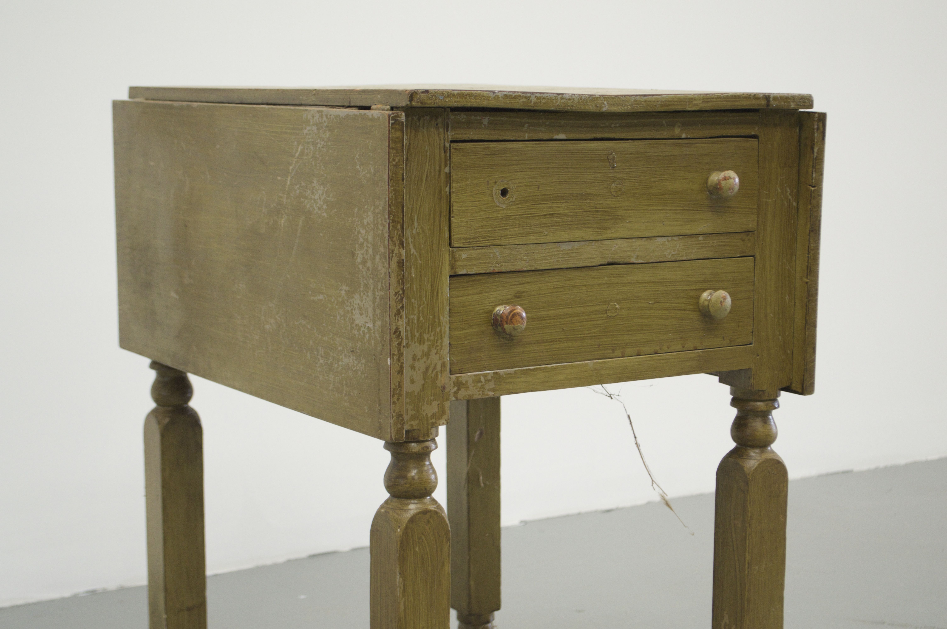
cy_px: 314
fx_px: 1735
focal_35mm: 66
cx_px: 474
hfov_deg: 30.5
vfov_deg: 20.6
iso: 400
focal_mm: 44
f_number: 5.3
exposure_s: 1/30
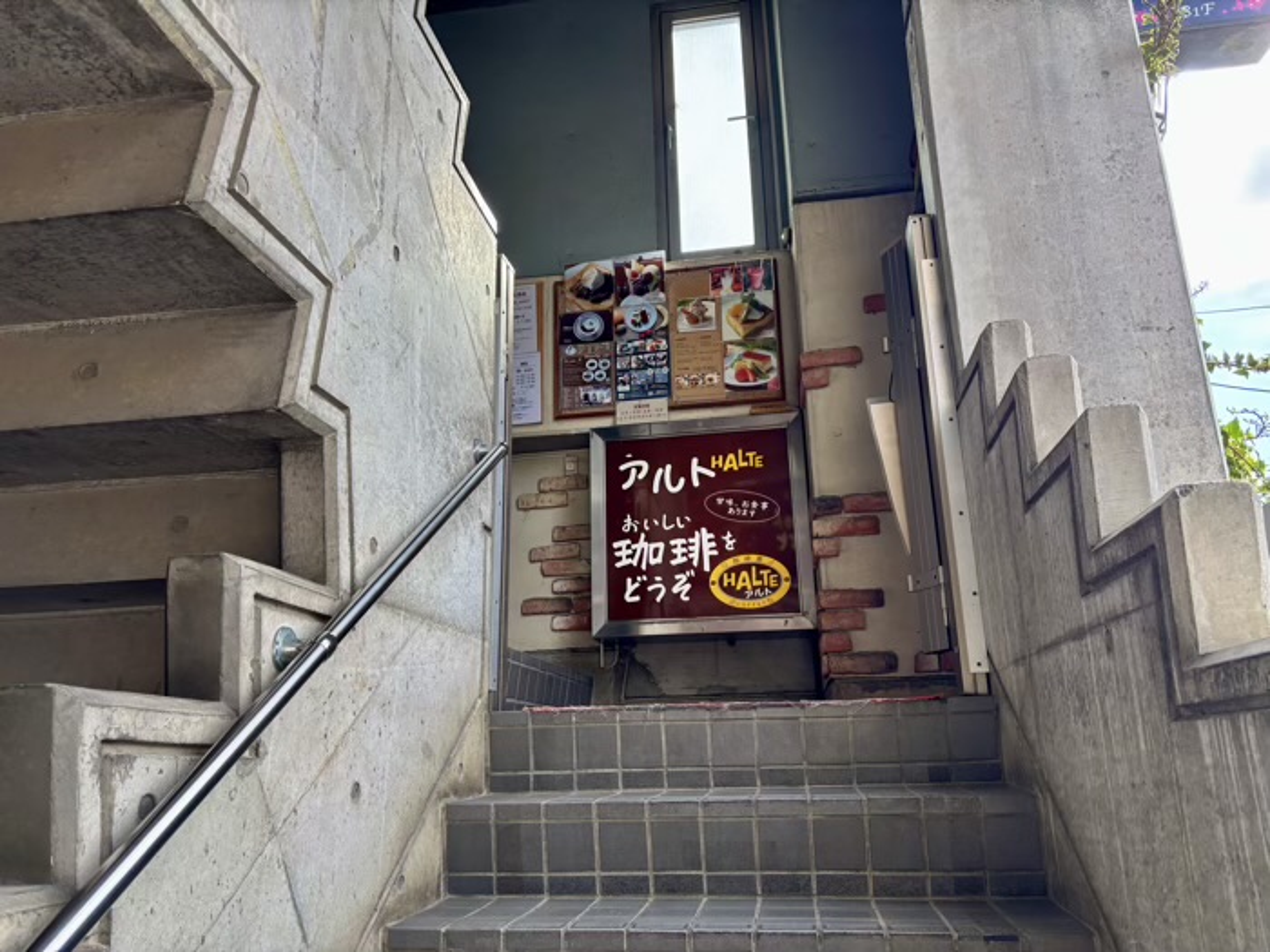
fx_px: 954
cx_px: 635
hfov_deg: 67.3
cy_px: 476
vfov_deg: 53.1
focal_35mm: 26
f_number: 1.6
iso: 50
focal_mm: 5.96
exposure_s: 1/405
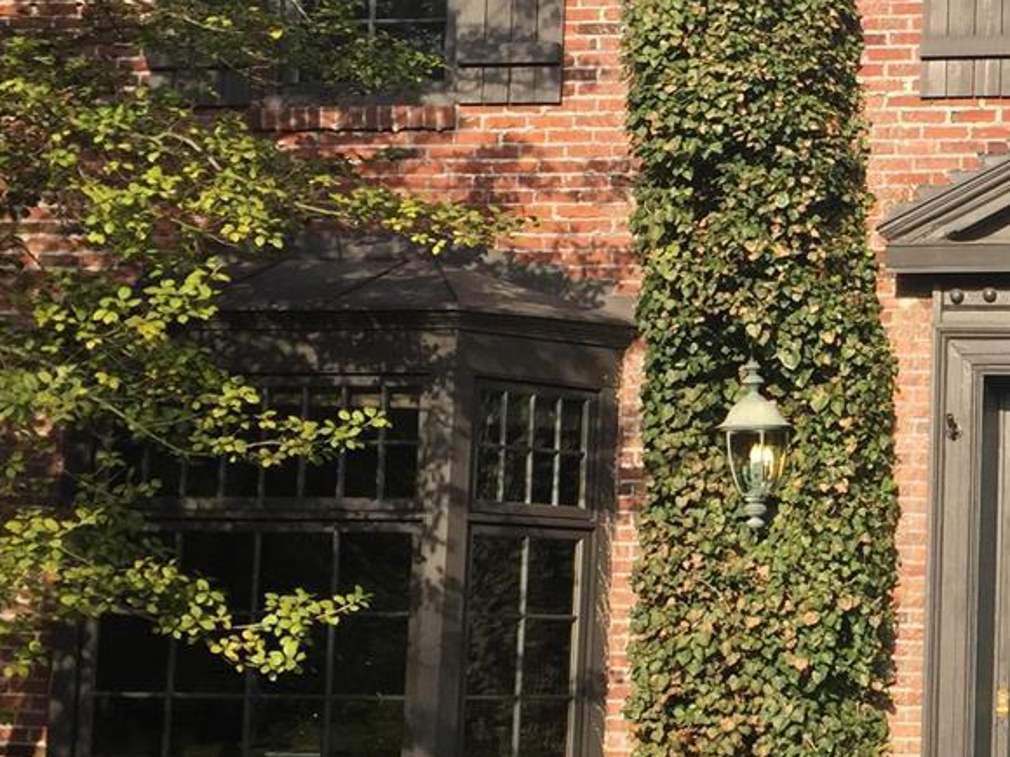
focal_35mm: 80
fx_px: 2334
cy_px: 430
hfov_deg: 22.8
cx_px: 1156
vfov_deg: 18.4
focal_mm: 4.15
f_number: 2.2
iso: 32
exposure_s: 1/807
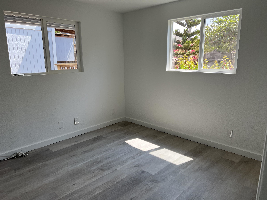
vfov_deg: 53.1
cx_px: 134
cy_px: 100
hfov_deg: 67.3
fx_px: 201
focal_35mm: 26
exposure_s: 1/405
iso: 50
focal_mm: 5.7
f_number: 1.5
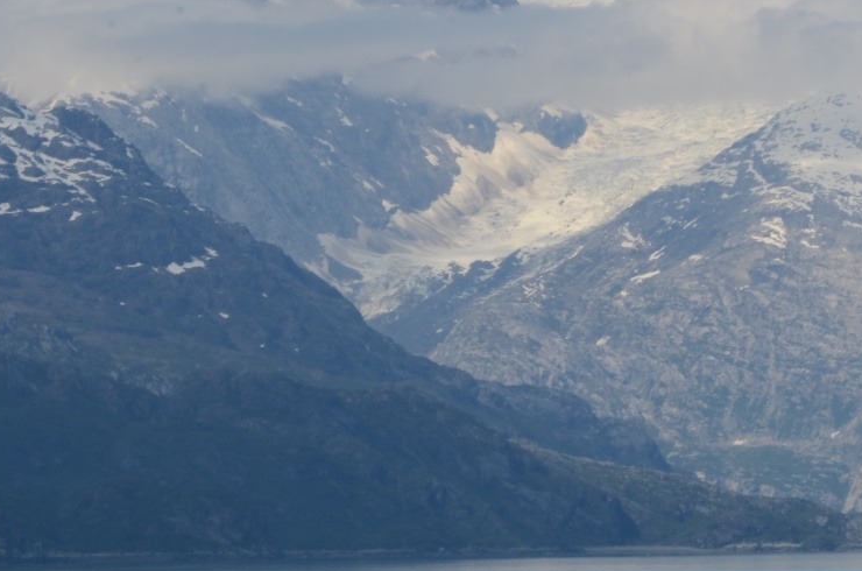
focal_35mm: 389
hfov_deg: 5.3
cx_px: 437
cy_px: 167
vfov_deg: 3.5
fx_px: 9294
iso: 100
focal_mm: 120
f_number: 25
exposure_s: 1/50
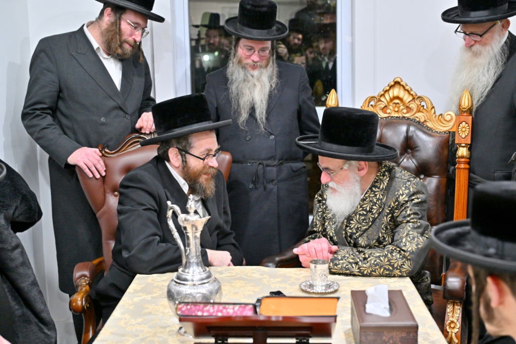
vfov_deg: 28.7
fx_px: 674
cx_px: 258
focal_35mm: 47
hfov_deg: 41.9
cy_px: 172
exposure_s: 1/125
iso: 2000
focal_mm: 47
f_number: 4
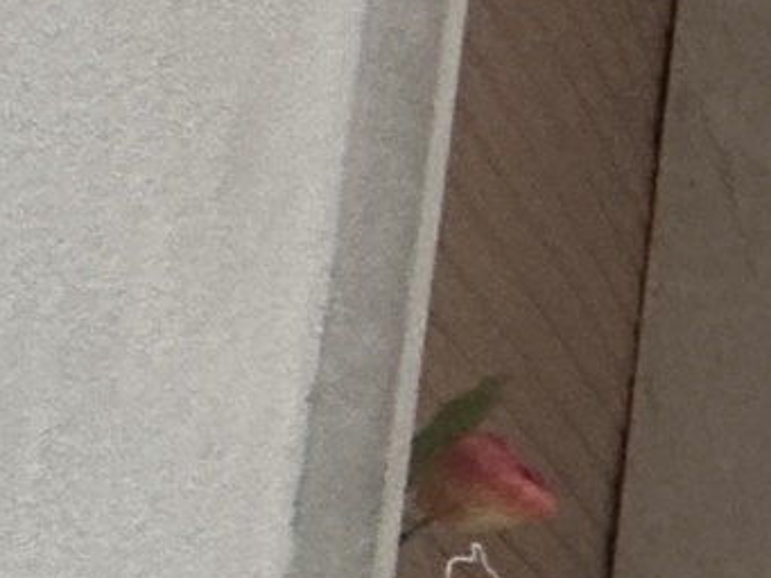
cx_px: 2749
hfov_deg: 9.4
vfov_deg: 13.3
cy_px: 860
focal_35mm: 105
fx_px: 2339
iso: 250
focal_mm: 2.22
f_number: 2.2
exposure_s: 1/100
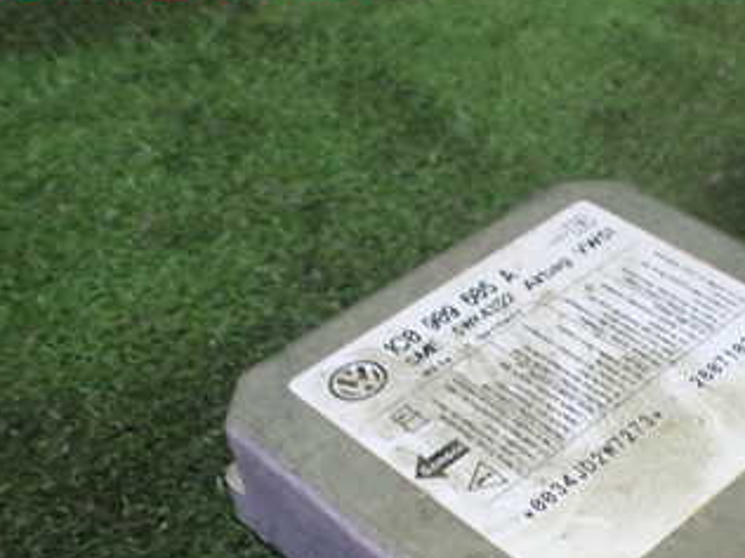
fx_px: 1227
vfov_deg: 25.1
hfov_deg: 32.5
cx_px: 632
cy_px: 478
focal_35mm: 57
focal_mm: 5.4
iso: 800
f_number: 2.3
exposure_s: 1/50
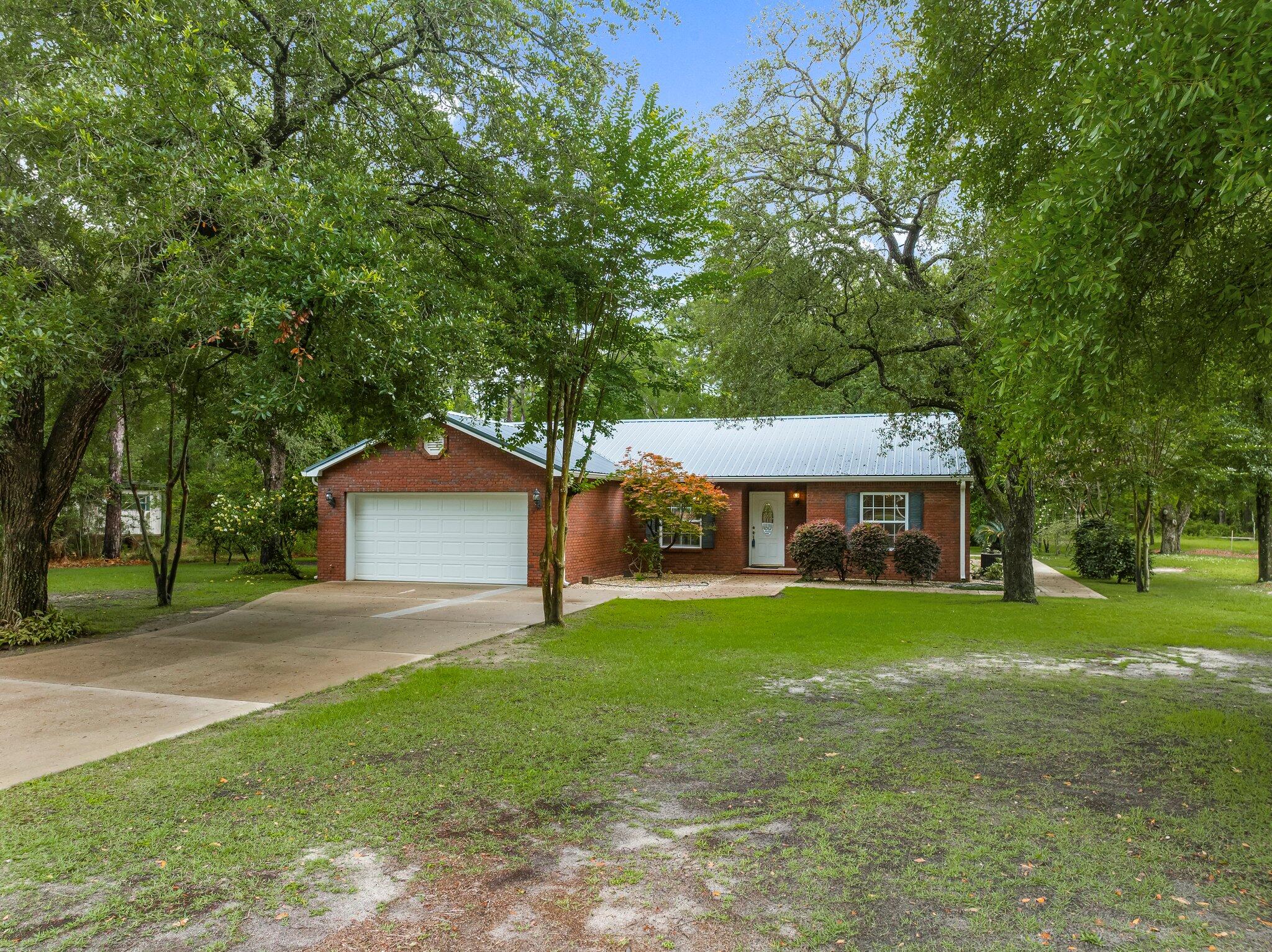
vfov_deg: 56.8
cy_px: 476
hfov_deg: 71.6
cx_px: 636
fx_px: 881
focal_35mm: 24
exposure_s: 1/100
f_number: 3.5
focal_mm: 12.29
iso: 200
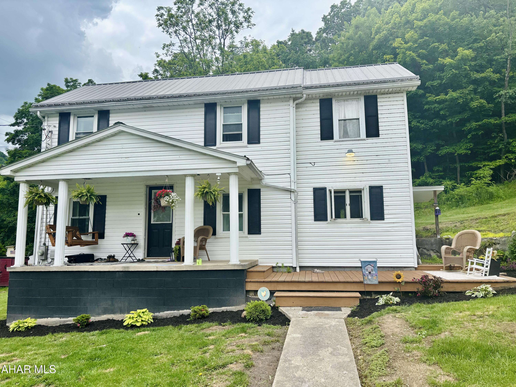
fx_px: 388
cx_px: 258
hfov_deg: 67.3
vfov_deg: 53.1
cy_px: 194
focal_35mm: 26
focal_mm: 5.96
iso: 50
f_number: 1.6
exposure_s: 1/2062
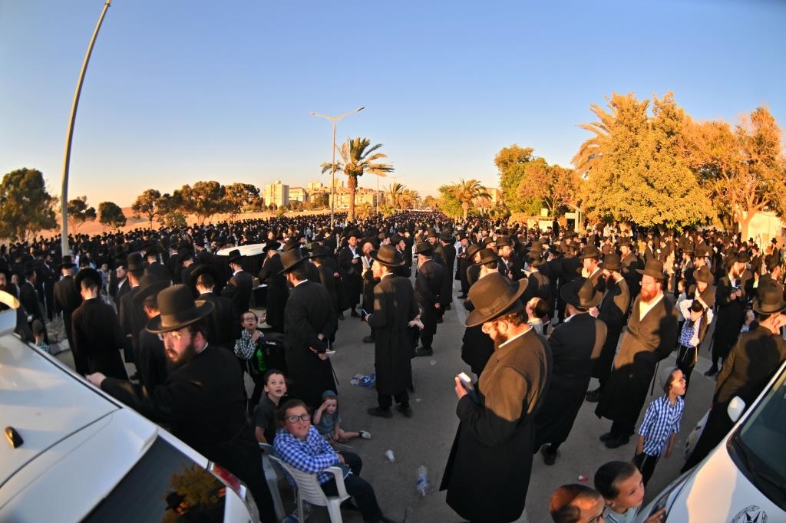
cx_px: 393
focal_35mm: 15
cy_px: 262
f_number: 2.8
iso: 125
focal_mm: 10.5
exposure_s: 1/1000
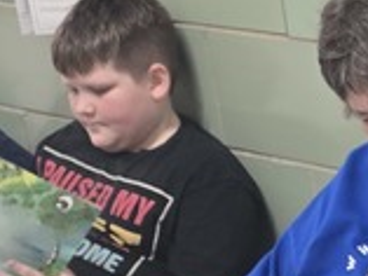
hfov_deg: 12.3
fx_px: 1596
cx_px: 598
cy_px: 440
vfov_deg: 9.6
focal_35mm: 150
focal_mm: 6.3
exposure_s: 1/120
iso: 640
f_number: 1.7
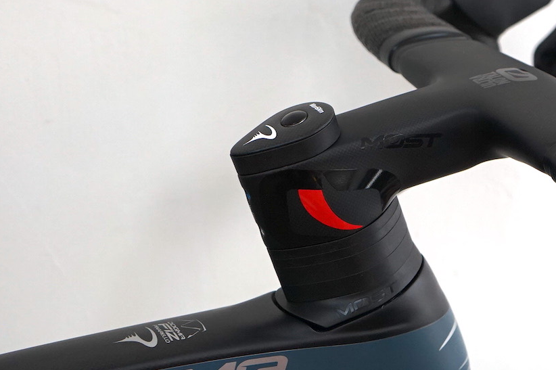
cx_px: 506
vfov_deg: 12.8
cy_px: 216
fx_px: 1651
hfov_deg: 18.8
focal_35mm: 107
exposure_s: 1/160
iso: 800
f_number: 4.5
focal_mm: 44
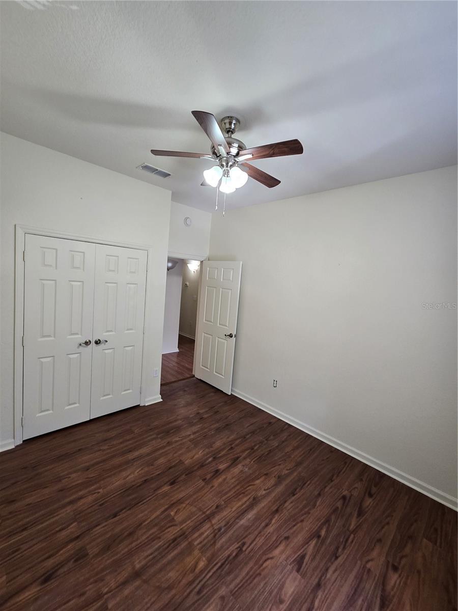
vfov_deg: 106.2
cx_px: 229
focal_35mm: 13
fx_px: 229
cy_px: 306
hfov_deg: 89.9
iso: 200
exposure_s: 1/60
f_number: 2.2
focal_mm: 2.2
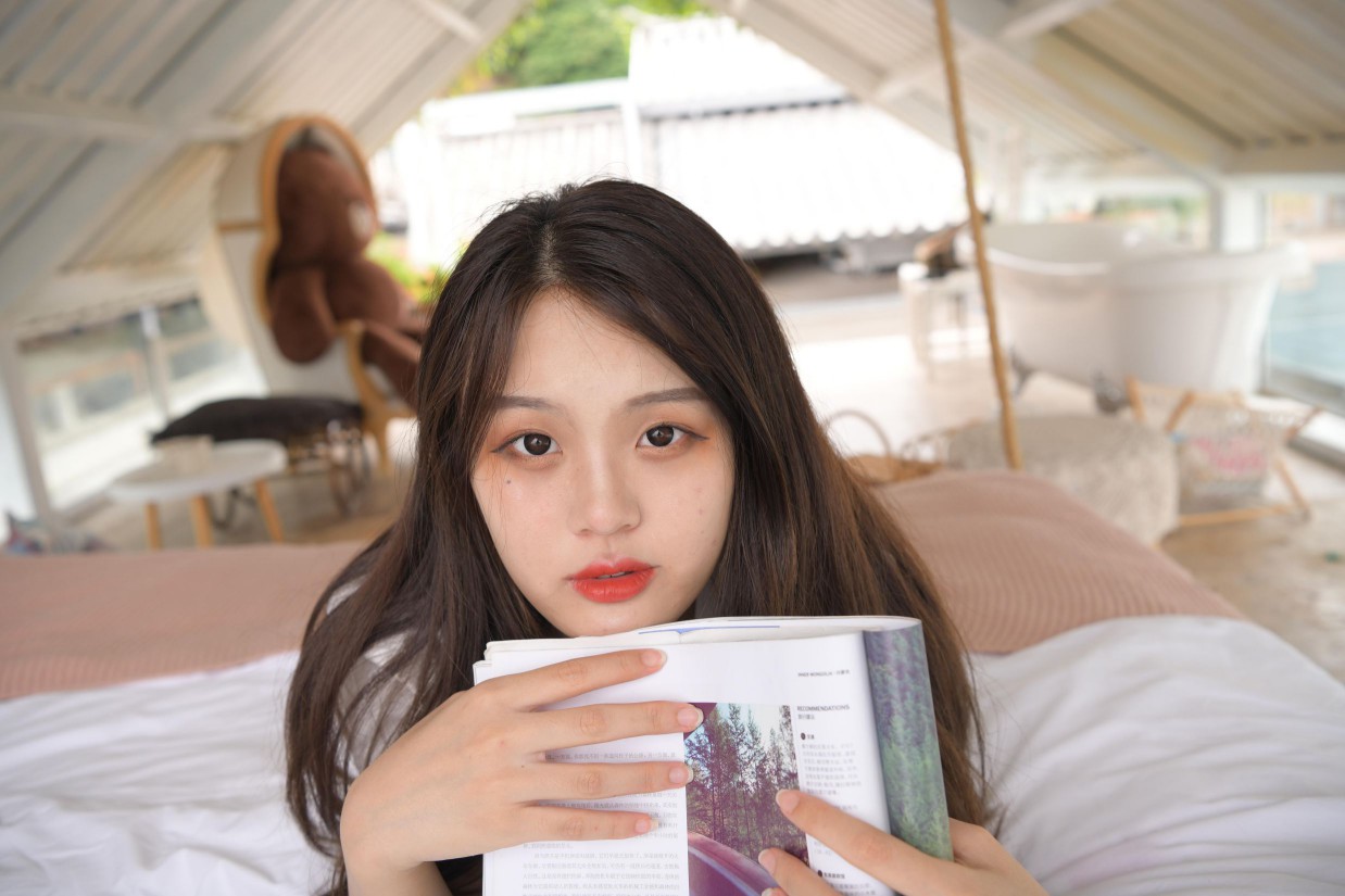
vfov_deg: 41.1
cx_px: 672
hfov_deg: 58.7
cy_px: 448
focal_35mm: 32
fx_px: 1195
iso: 320
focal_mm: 32
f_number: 4.5
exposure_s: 1/250
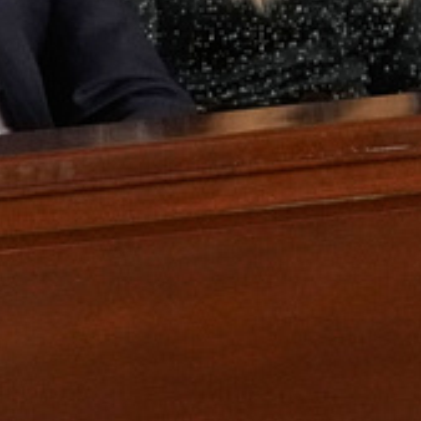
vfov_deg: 1.4
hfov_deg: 1.4
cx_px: -5
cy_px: -123
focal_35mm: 1244
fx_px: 17117
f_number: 2.8
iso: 3200
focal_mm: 161
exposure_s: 1/500
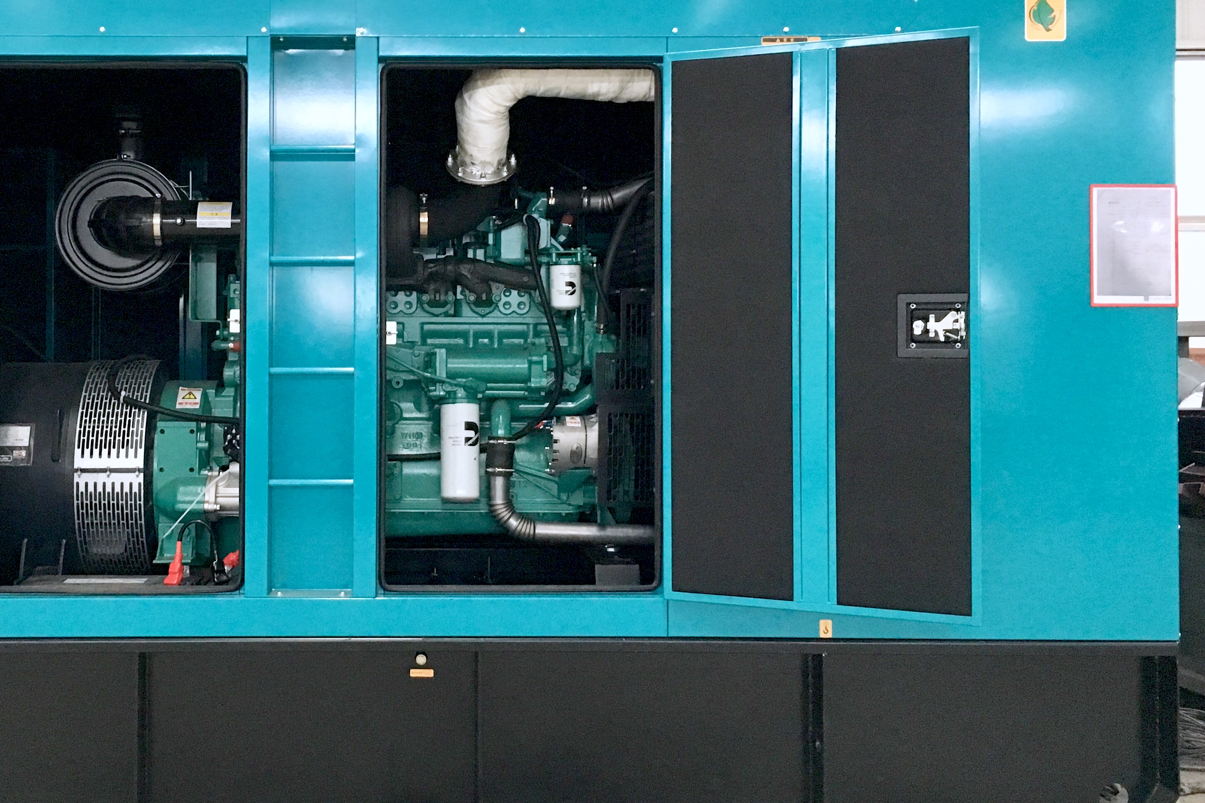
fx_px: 1406
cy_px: 307
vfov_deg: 31.8
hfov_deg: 45.7
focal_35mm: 42
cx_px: 406
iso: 200
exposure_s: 1/25
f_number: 2.2
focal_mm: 4.15
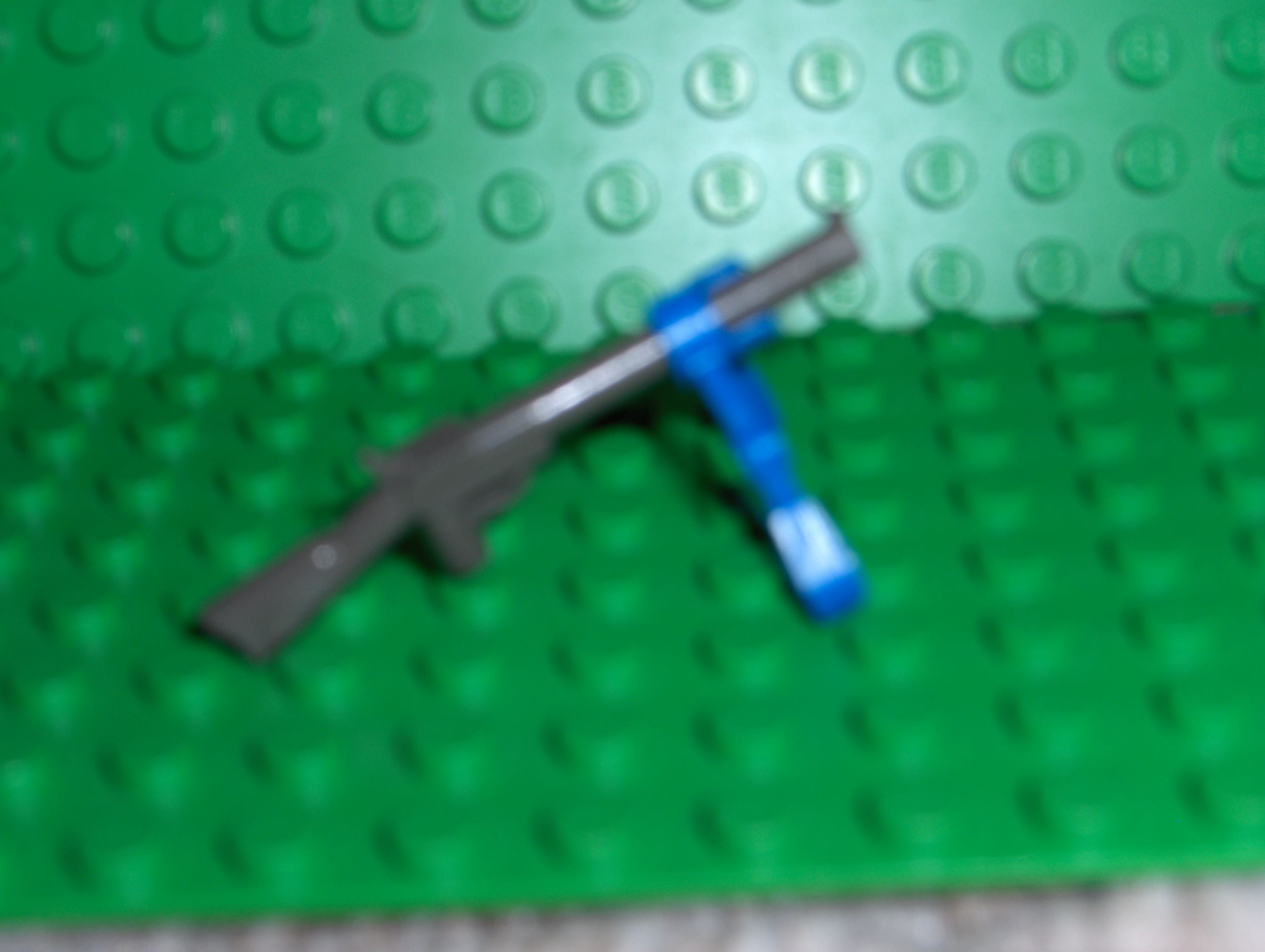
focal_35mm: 55
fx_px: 2013
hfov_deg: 34.9
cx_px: 632
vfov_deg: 26.6
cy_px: 476
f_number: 5.4
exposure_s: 1/90
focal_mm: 11.4
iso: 100
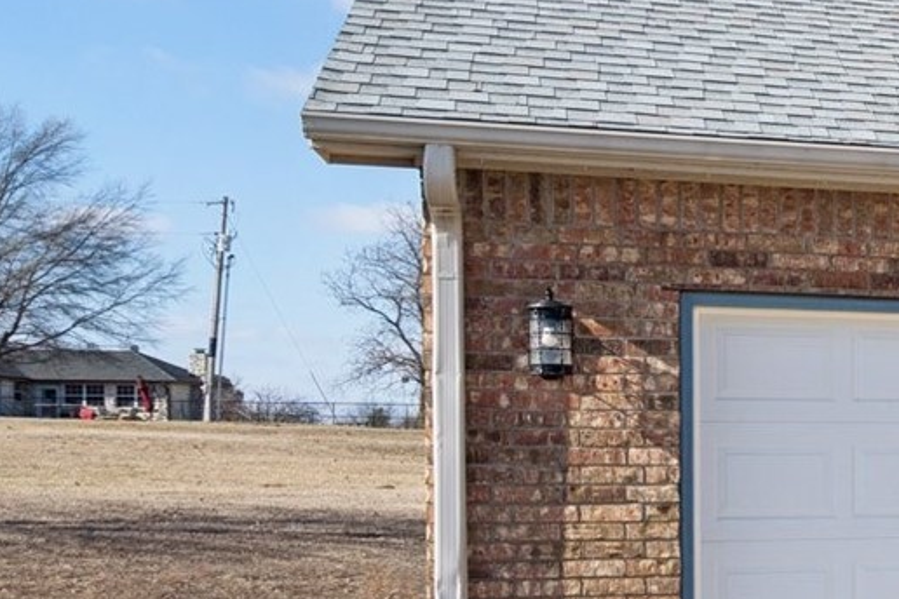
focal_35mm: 75
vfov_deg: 18.0
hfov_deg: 20.8
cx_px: 1515
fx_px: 1873
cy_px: 492
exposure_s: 1/800
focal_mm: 19
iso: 200
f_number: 7.1
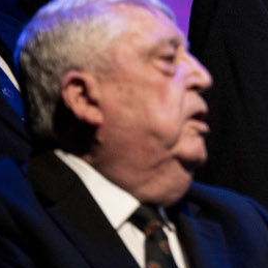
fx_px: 5054
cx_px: 461
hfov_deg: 3.0
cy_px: -38
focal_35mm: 577
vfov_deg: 3.0
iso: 3200
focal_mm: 195
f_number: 3.5
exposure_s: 1/250
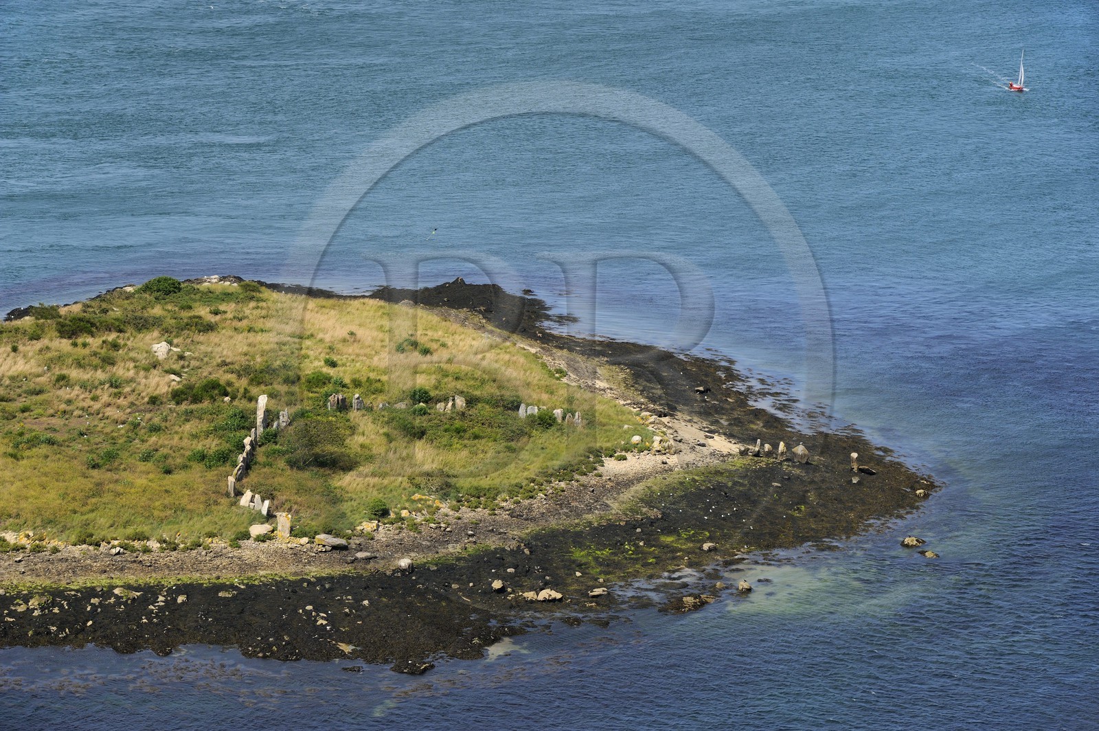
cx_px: 550
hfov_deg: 17.1
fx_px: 3660
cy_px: 366
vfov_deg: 11.4
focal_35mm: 120
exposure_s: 1/1250
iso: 400
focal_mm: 120
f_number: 7.1
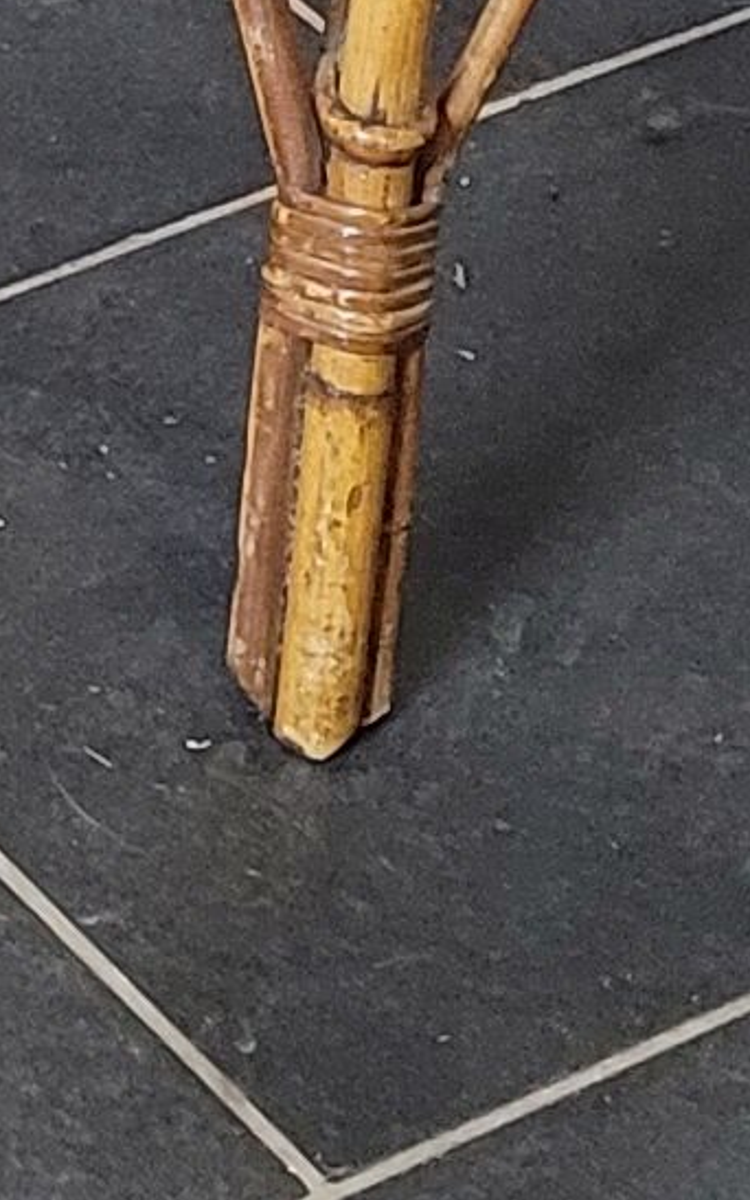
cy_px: -711
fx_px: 6637
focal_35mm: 203
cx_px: -1107
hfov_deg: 6.2
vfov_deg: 9.9
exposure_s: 1/100
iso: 250
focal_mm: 5.4
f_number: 1.8
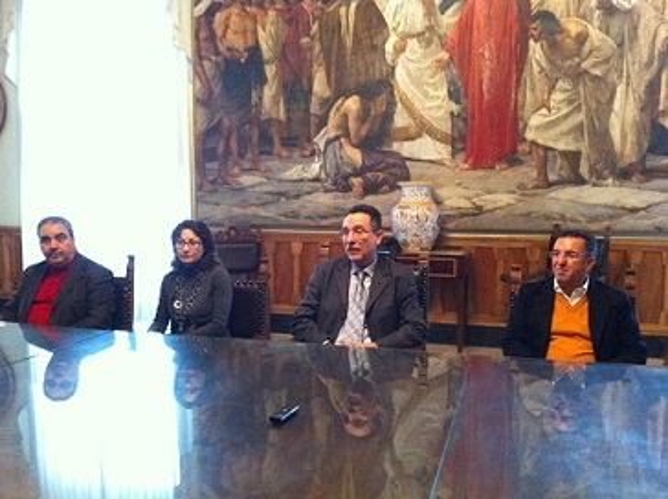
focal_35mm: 35
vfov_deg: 40.6
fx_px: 675
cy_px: 250
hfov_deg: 52.7
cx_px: 334
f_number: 2.8
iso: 640
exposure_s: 1/15
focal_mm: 3.85
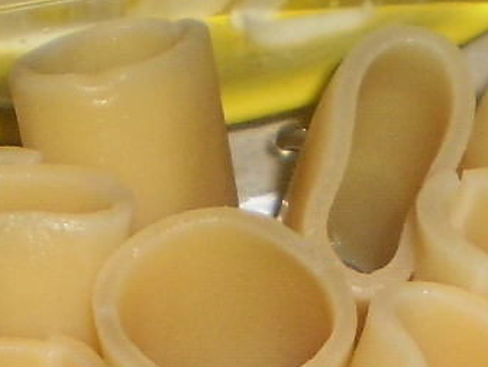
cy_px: 630
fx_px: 2412
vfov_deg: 8.4
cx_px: 352
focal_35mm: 171
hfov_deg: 11.5
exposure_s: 1/30
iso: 125
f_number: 3.1
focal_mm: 6.3
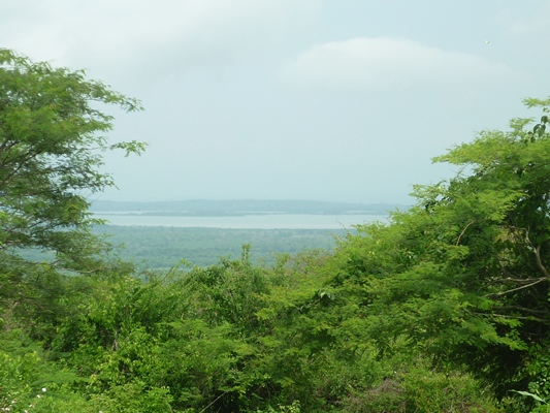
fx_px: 2114
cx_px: 275
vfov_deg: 11.2
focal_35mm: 133
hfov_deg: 14.8
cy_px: 206
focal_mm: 12.4
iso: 80
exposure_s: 1/640
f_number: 4.1
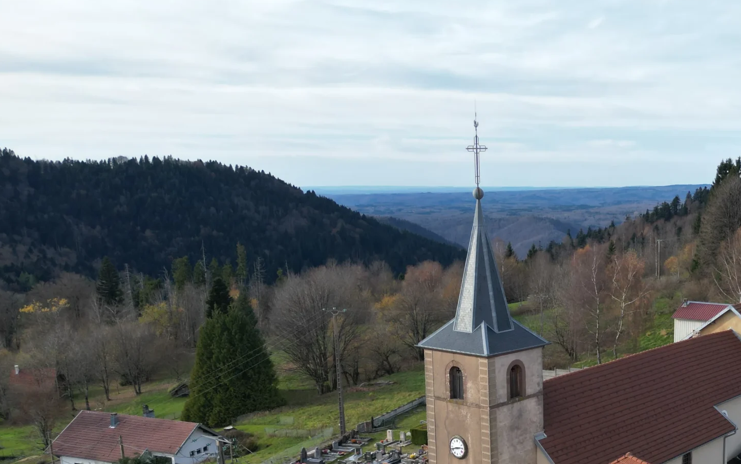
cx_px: 576
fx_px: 909
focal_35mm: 45
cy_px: 407
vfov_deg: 27.7
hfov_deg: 42.7
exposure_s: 1/1250
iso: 100
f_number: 1.7
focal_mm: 6.72
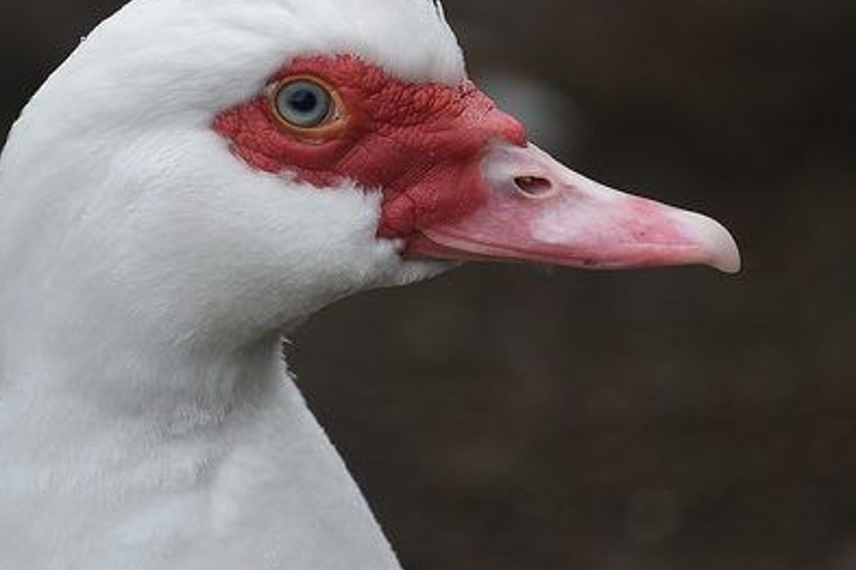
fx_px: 16334
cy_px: 198
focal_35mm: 687
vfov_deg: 2.0
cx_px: 342
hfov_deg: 3.0
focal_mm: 300
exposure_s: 1/250
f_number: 5.6
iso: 320
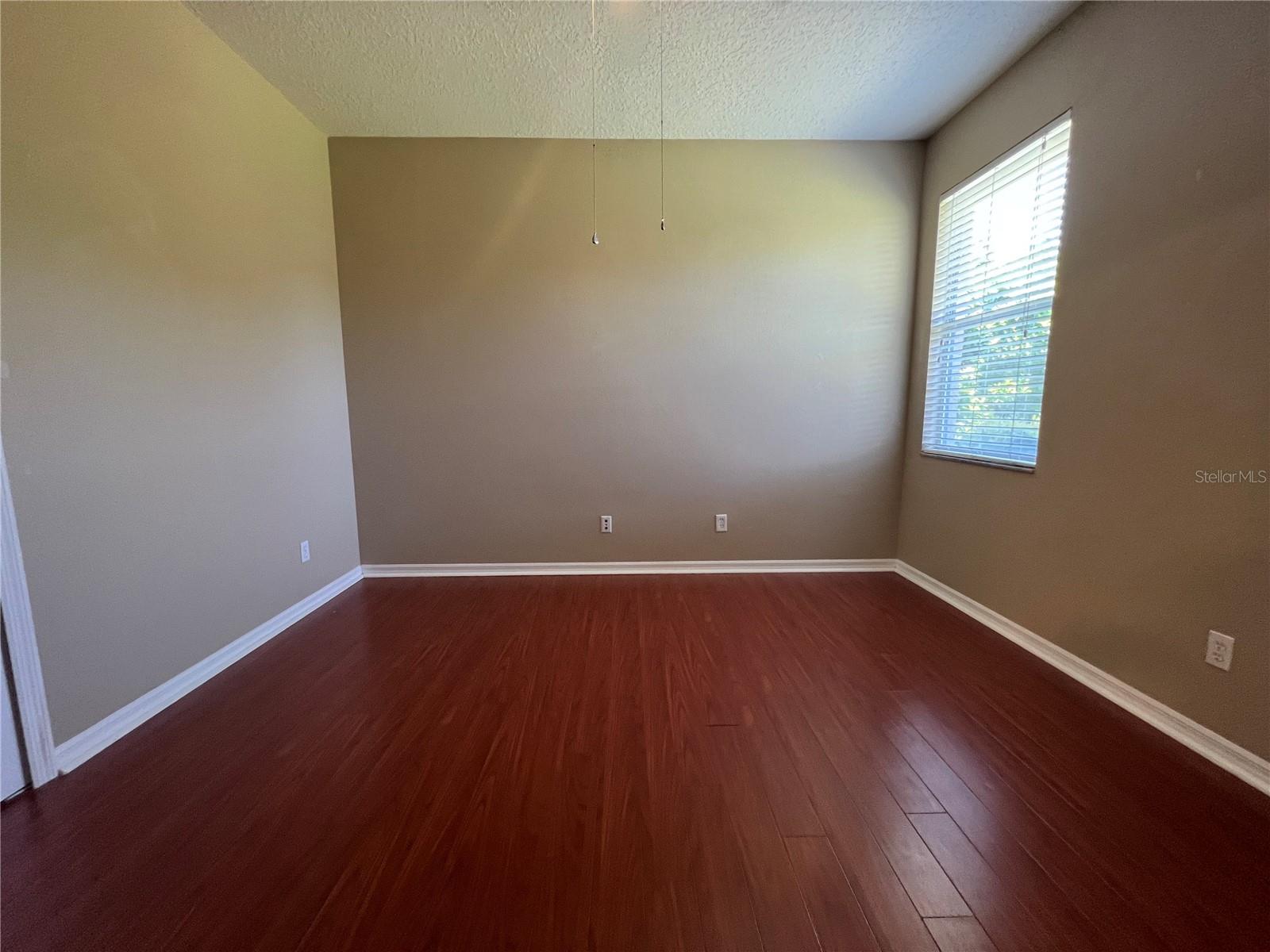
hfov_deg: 106.2
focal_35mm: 13
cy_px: 476
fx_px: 477
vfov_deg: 89.9
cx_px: 635
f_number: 1.8
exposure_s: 1/60
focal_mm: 1.57
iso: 320
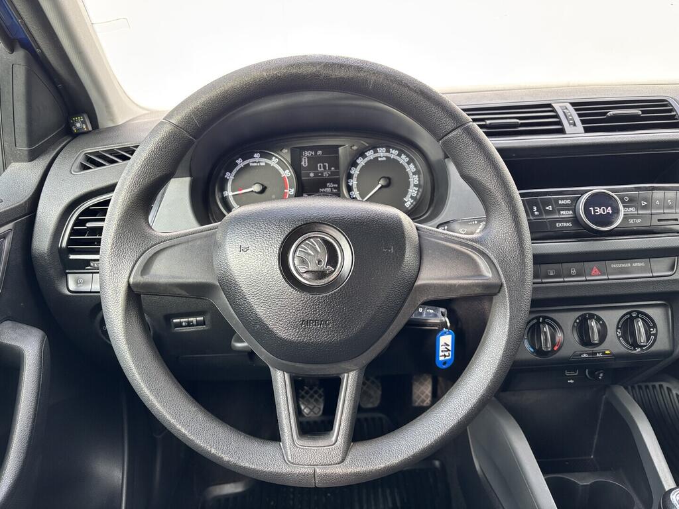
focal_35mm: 26
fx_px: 510
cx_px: 340
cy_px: 254
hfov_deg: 67.3
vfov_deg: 53.1
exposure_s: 1/121
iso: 64
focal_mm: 5.96
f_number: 1.6
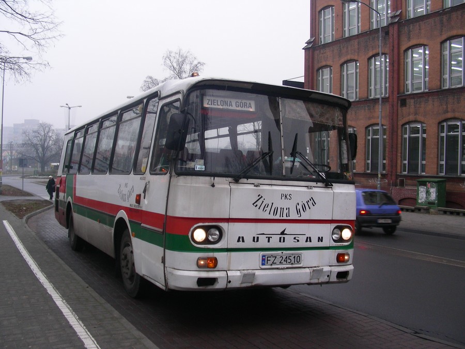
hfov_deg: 49.0
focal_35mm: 38
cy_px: 174
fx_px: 510
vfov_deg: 37.7
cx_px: 232
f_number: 3.5
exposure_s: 1/85.1
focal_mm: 6.3
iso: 50
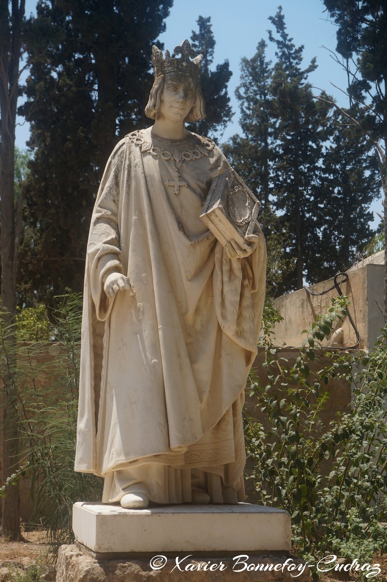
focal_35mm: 70
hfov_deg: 19.3
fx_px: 1139
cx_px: 194
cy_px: 291
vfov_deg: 28.7
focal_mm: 47
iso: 100
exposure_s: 1/250
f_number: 8
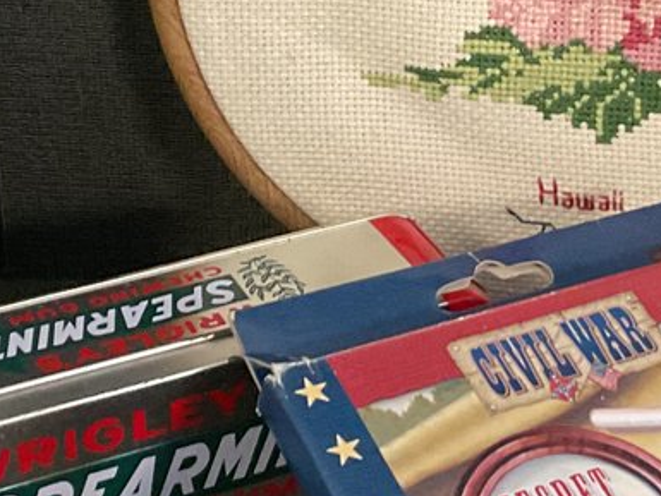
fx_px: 2178
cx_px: 403
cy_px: 142
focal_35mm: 114
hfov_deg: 17.2
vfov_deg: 13.0
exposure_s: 1/60
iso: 200
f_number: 1.8
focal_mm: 3
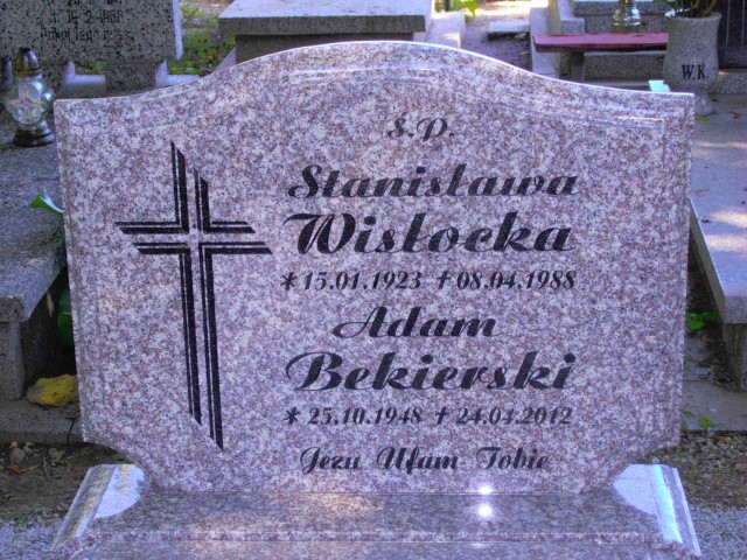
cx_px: 374
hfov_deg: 22.3
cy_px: 280
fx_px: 1899
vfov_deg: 16.8
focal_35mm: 88
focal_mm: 15.51
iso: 125
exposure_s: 1/60
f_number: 5.1
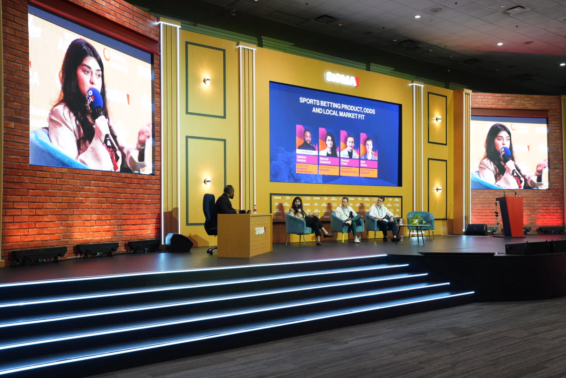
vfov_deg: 37.9
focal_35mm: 35
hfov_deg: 54.4
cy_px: 189
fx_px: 551
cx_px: 283
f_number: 5.6
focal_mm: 35
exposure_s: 1/80
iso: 2000
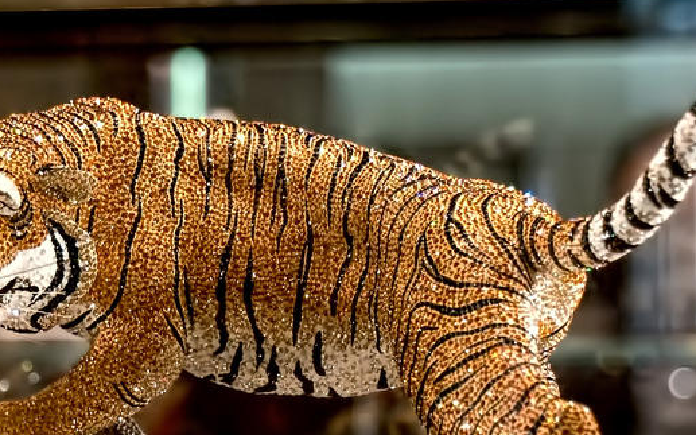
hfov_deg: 9.1
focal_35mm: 230
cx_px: 269
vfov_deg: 5.7
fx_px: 4366
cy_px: 264
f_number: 5
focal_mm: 65
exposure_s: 1/30
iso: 1600
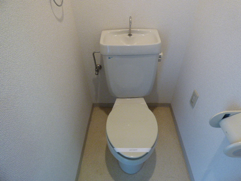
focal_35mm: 20
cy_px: 90
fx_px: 139
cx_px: 120
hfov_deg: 81.7
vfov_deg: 66.0
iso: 400
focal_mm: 3.58
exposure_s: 1/30
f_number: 2.8
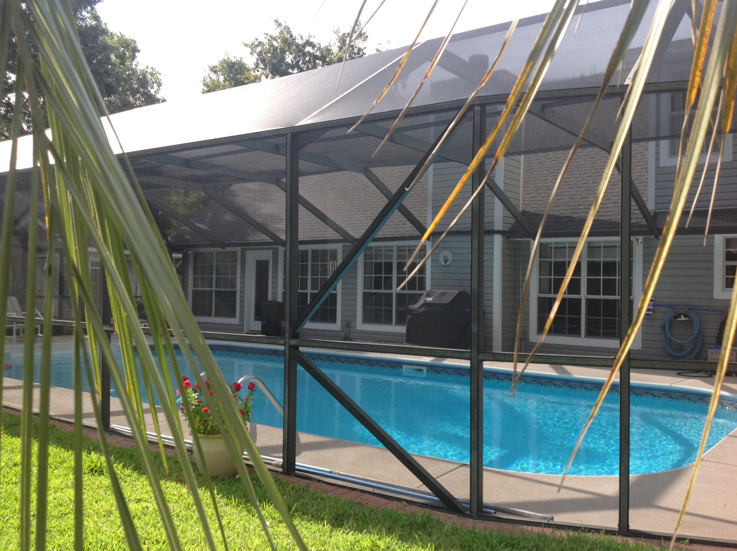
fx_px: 744
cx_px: 368
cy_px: 276
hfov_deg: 52.7
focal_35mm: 35
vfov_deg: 40.6
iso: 50
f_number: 2.4
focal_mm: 4.28
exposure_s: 1/657
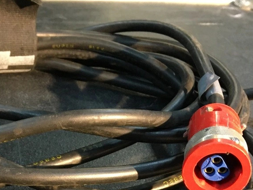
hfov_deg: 26.2
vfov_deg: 18.9
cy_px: 236
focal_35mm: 73
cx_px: 47
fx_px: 534
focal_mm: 4.15
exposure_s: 1/33
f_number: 2.2
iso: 200
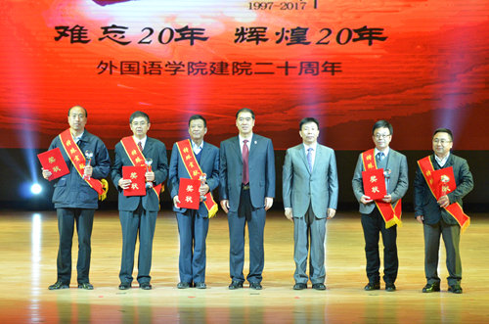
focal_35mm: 128
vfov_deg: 10.7
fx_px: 1728
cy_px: 162
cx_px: 244
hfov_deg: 16.1
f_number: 5.6
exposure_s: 1/400
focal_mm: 85
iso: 3200
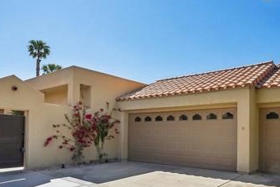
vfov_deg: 43.2
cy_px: 121
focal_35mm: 30
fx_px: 234
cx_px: 122
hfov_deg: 61.7
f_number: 16
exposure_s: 1/3000
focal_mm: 16
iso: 3200
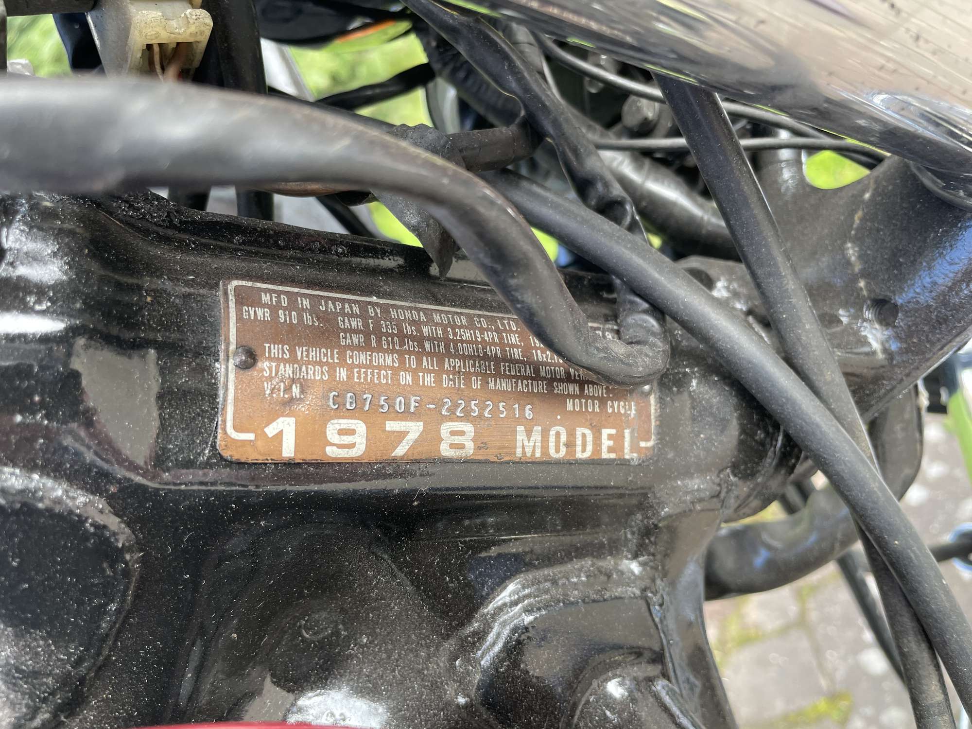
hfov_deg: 67.3
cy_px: 364
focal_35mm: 26
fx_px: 730
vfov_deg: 53.1
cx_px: 486
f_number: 1.6
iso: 80
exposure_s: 1/121
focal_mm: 4.2
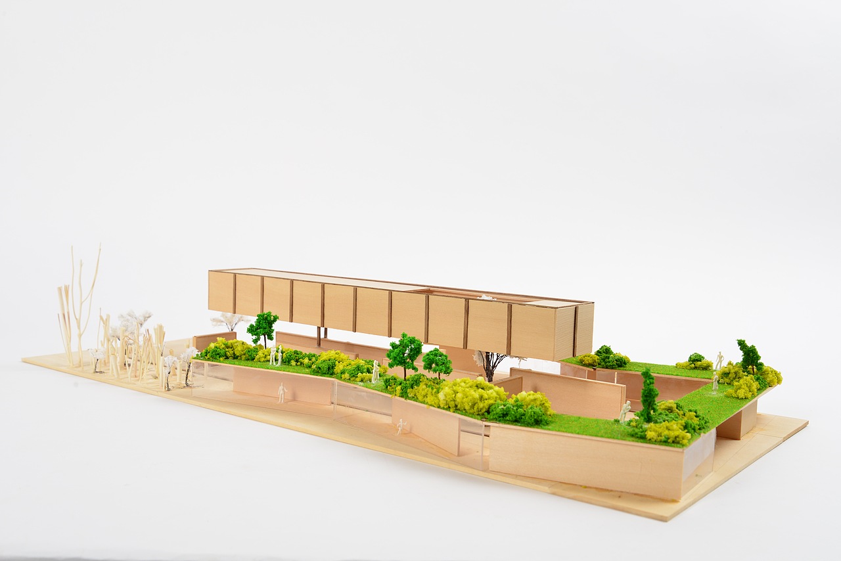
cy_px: 280
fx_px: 888
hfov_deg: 50.7
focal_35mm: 38
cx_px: 420
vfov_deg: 35.1
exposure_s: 1/100
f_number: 10
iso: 100
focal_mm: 38
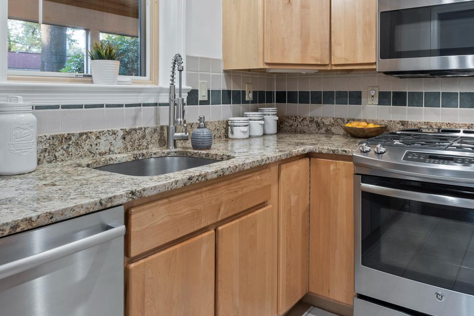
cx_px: 284
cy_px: 90
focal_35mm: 28
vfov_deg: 45.2
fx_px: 369
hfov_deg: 64.9
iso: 320
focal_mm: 14
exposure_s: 1
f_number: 11
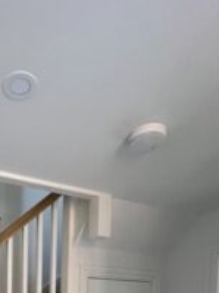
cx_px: 5
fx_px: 279
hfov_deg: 38.6
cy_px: 345
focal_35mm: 33
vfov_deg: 40.4
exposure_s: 1/99
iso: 250
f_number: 1.8
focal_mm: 1.57
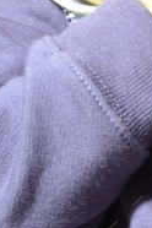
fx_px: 2485
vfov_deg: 5.2
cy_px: -78
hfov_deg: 3.5
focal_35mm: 392
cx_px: 217
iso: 400
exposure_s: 1/50
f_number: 5.6
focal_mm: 55
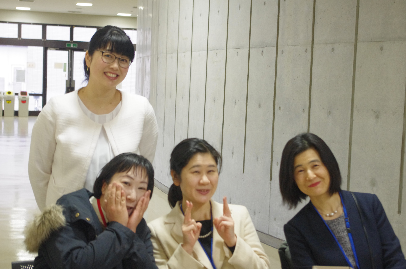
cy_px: 134
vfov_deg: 18.9
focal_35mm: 72
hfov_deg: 28.1
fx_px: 811
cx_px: 203
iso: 2000
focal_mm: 47.5
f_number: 5.6
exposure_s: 1/20
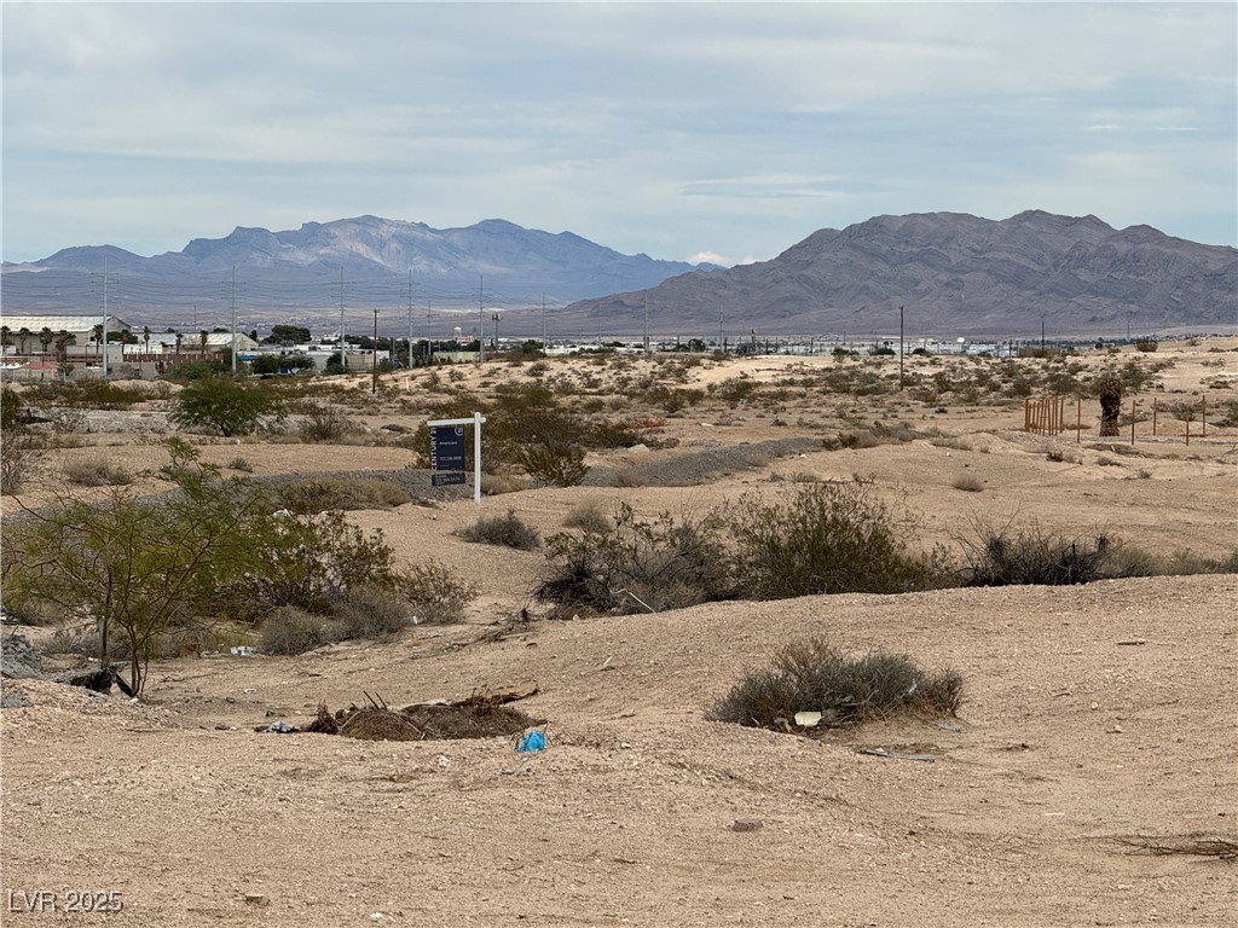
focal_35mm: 120
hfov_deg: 16.4
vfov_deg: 12.3
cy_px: 464
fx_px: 4292
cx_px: 619
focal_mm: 15.66
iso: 50
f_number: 2.8
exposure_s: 1/2358
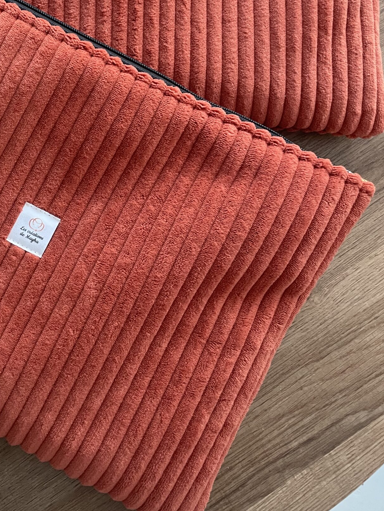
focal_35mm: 41
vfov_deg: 44.3
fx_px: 606
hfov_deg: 34.2
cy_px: 129
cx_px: 82
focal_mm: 4.2
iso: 320
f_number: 1.6
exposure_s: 1/60
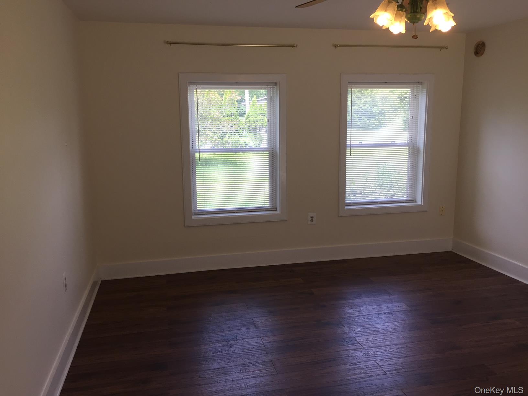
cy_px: 198
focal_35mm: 29
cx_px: 264
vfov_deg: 48.2
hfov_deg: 61.7
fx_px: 442
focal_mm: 4.15
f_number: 2.2
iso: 40
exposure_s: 1/120
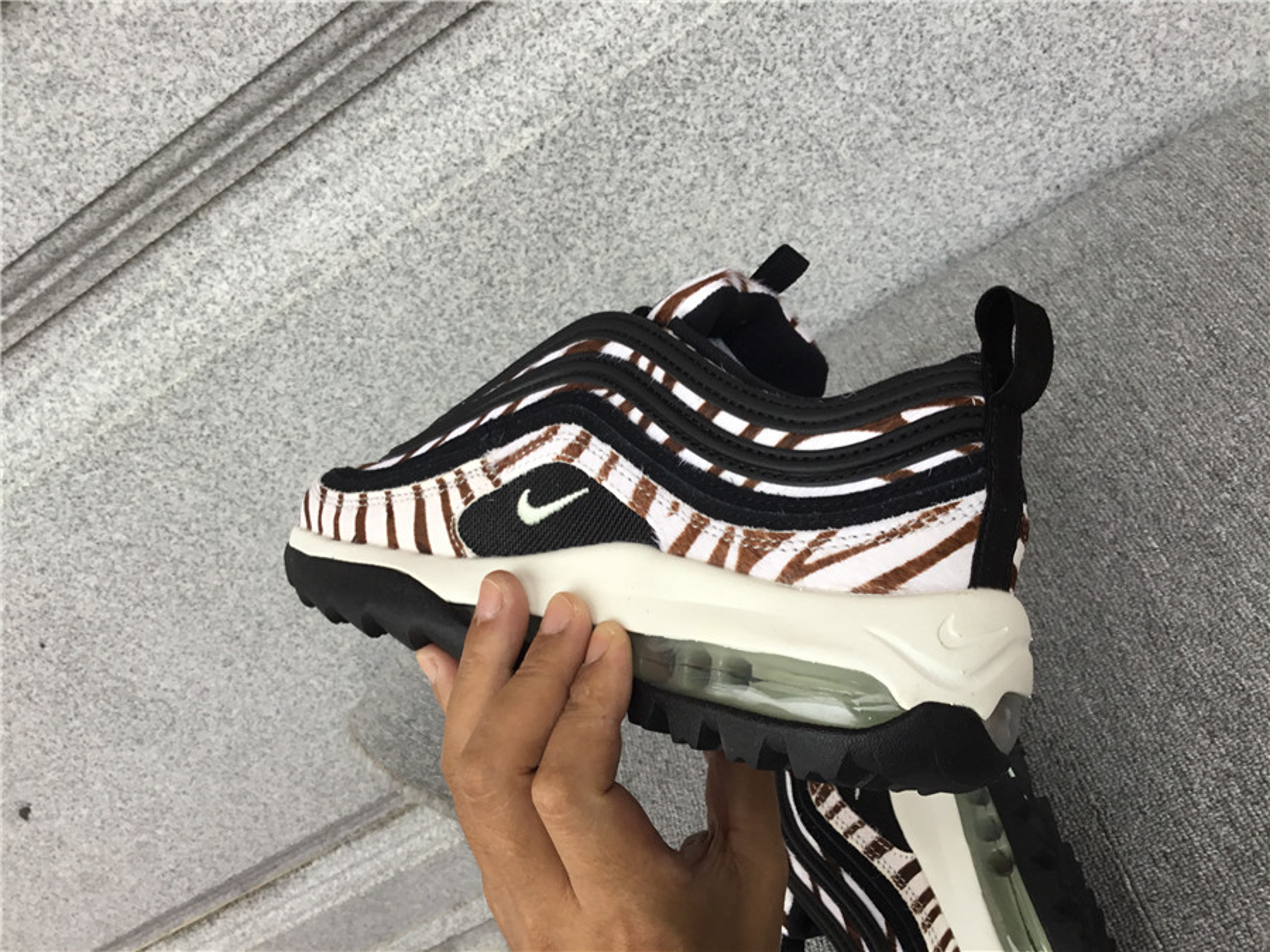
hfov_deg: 58.4
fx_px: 1137
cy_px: 476
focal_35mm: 31
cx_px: 635
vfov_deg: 45.4
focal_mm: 3.3
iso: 32
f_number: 2.4
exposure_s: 1/50
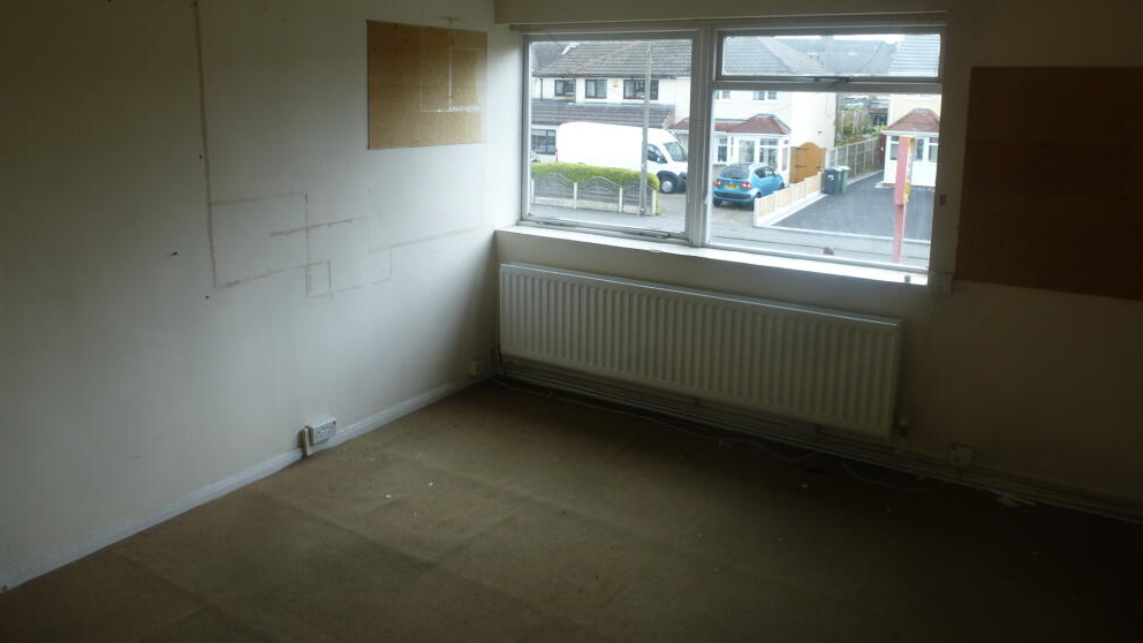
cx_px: 585
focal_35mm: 27
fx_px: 818
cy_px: 230
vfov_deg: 42.5
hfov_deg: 69.8
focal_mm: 4.3
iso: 100
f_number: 3.3
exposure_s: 1/80
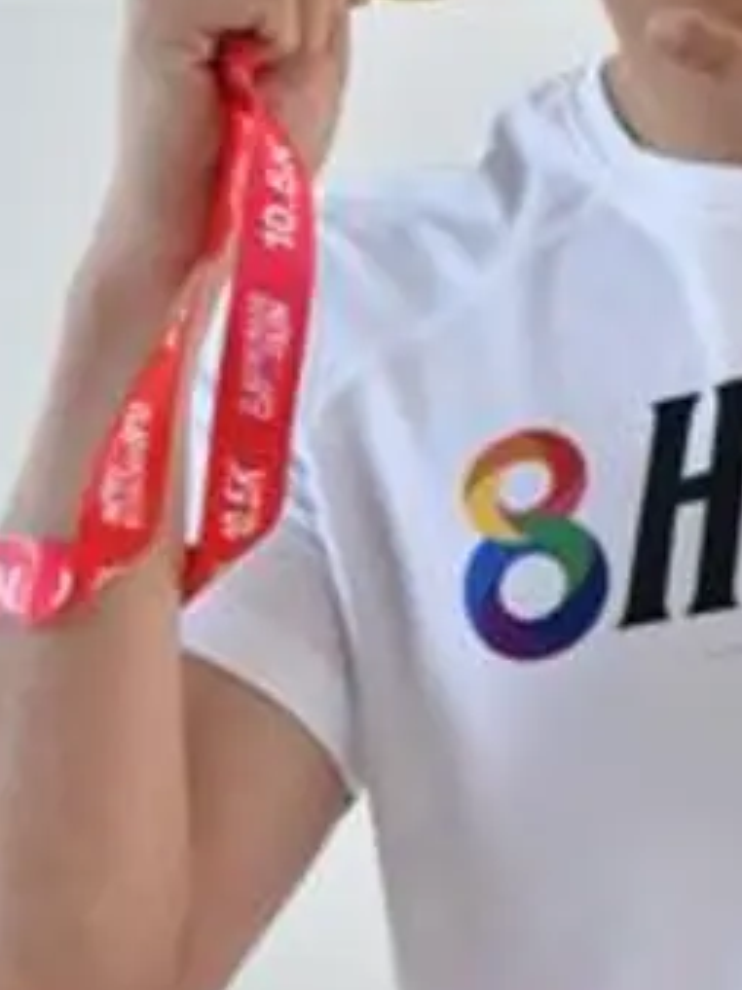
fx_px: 6549
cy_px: 275
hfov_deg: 6.5
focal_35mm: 229
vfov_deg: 8.6
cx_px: 704
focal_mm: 46
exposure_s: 1/80
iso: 1000
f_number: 5.3
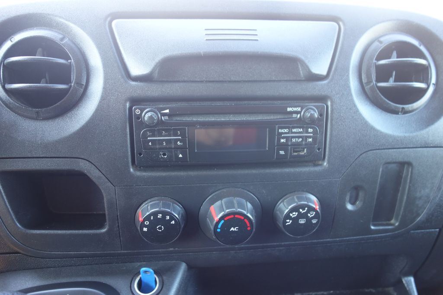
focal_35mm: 28
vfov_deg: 46.4
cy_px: 148
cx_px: 222
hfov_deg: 65.5
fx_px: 345
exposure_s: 1/30
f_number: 2.2
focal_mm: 10.4
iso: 200
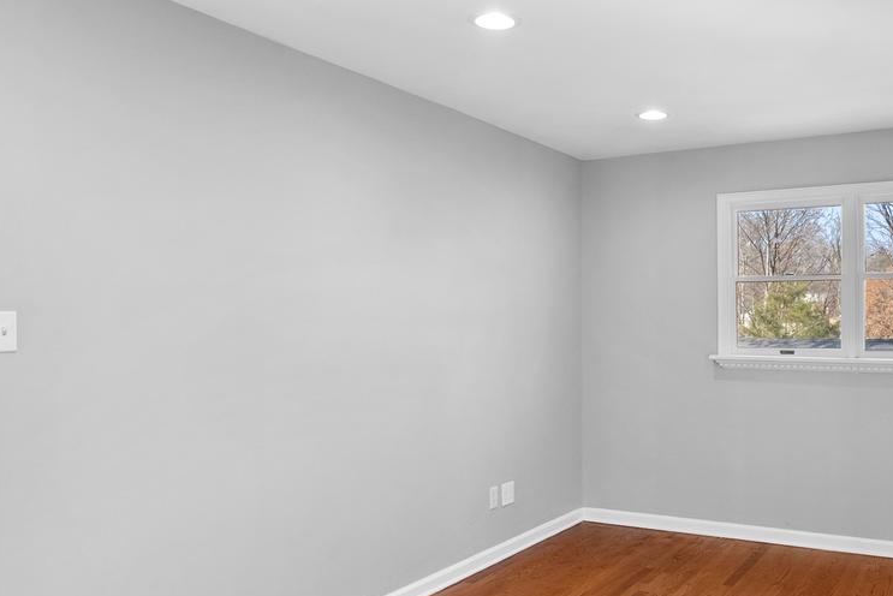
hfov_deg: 59.4
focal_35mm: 31
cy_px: 355
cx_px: 562
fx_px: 769
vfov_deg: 42.2
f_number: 8
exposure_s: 1/13
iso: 800
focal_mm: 16
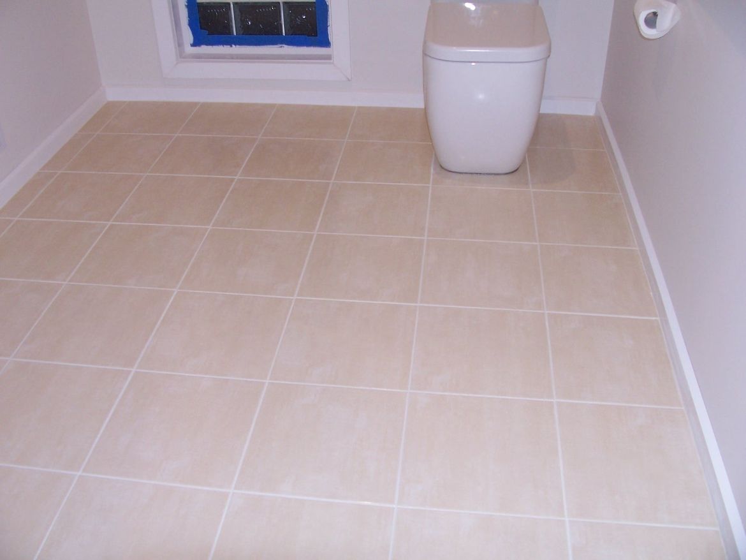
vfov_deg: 40.7
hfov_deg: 52.6
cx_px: 373
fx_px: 754
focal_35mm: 35
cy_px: 280
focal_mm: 6
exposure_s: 1/60
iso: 140
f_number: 2.8
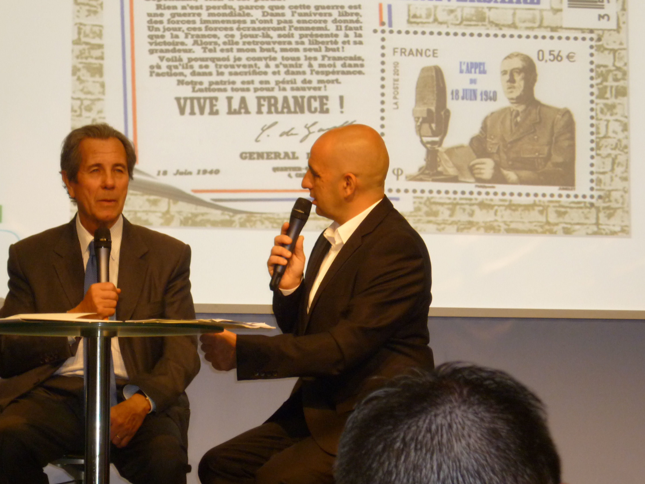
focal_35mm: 118
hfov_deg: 16.7
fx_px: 2199
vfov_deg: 12.5
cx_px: 254
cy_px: 189
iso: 250
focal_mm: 15.3
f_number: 4.7
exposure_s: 1/50
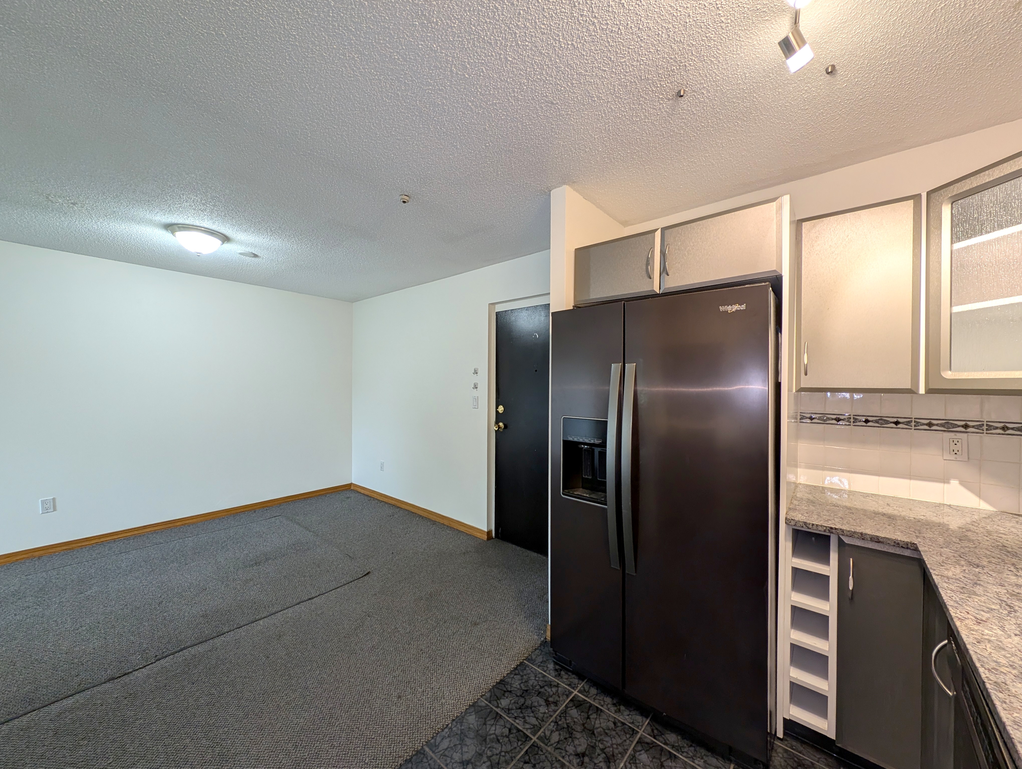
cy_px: 384
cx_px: 511
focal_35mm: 12
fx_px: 355
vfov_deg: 94.6
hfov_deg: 110.5
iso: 112
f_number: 1.95
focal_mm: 2.23
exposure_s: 1/34.4
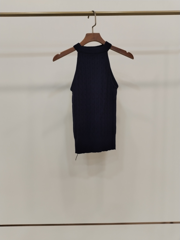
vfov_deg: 61.7
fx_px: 201
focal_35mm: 29
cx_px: 90
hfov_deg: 48.2
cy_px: 120
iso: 235
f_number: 1.8
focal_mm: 4.75
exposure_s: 1/60
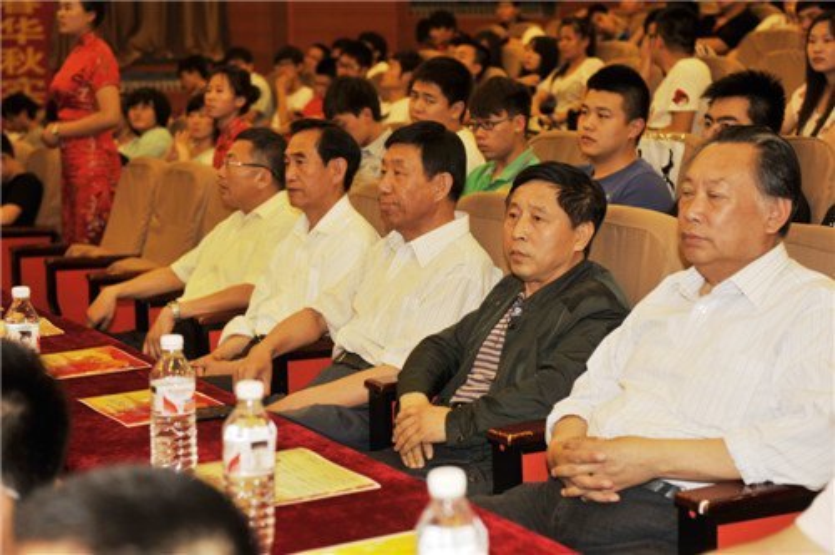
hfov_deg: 28.9
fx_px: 1621
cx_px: 418
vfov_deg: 19.4
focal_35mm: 70
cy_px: 278
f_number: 5
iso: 250
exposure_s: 1/60
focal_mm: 70
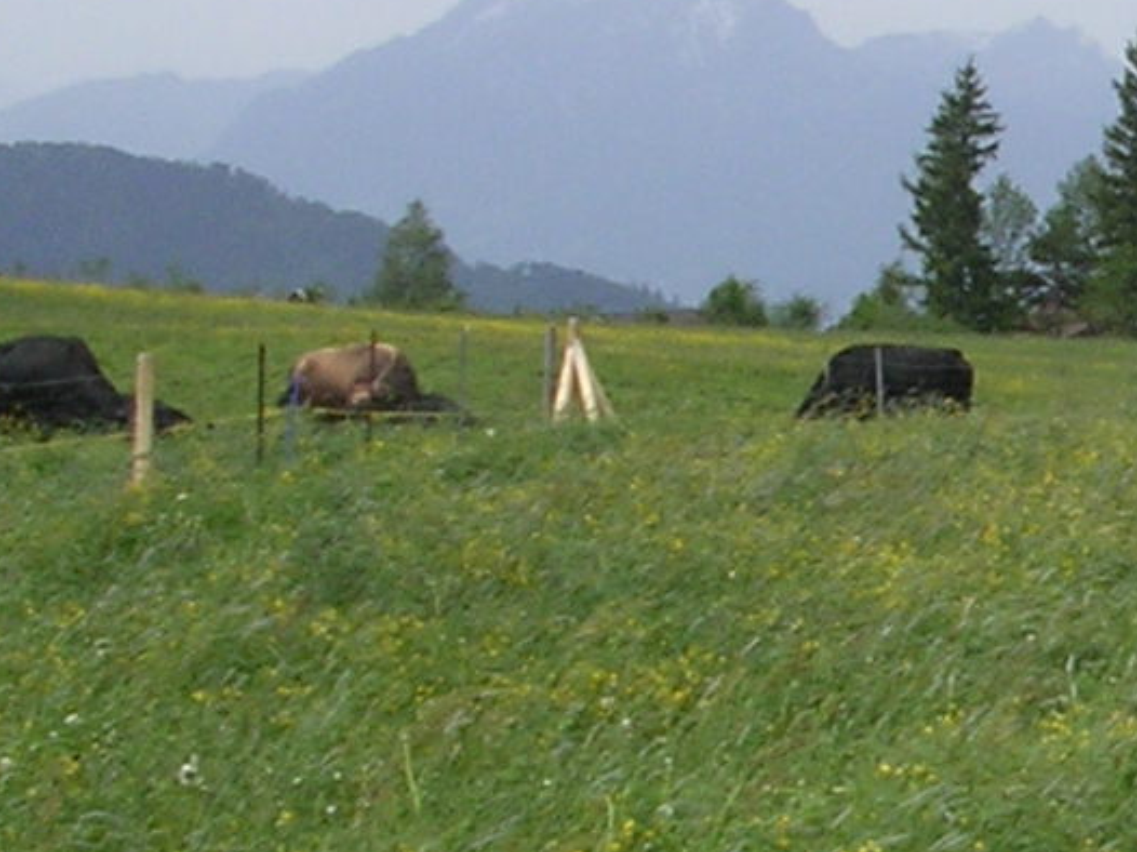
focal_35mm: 148
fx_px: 4859
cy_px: 573
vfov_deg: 10.0
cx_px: 1703
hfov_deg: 12.7
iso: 100
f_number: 5.6
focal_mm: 5.8
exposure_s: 1/212
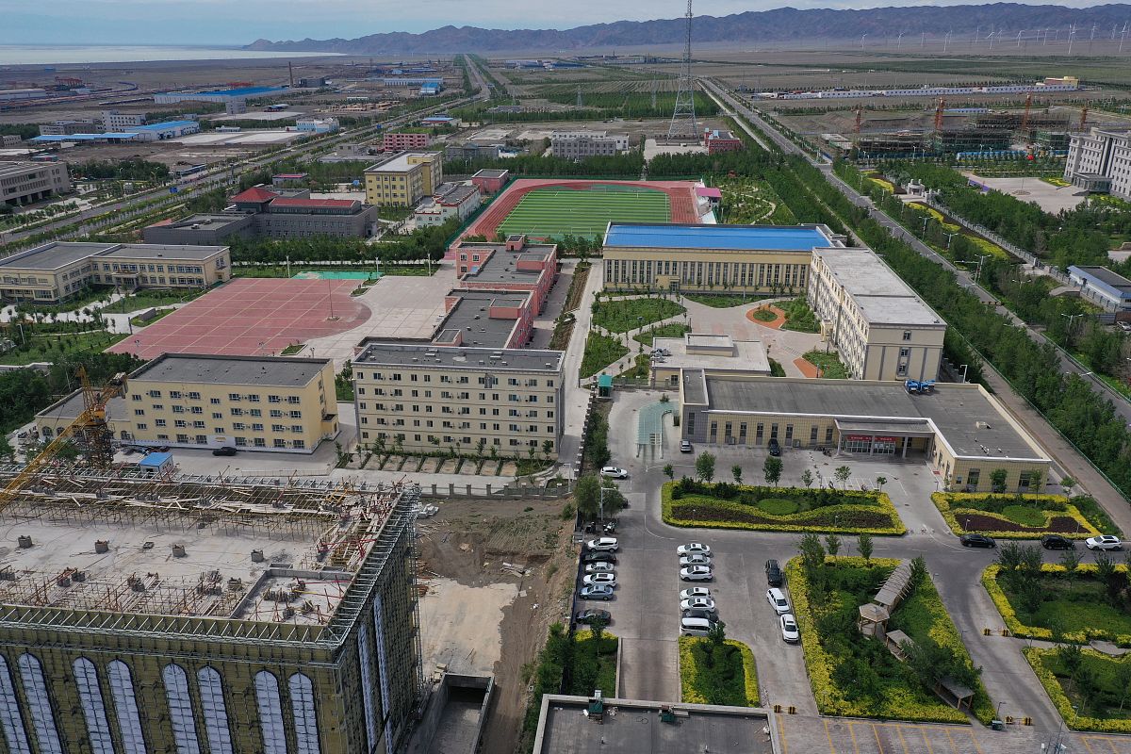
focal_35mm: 28
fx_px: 880
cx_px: 566
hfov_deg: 65.5
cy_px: 377
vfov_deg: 46.4
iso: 100
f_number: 6.3
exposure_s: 1/640
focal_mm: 10.26
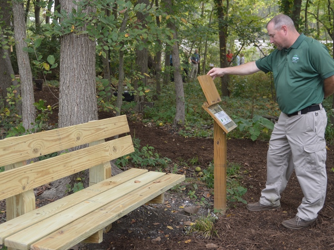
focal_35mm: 44
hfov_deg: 42.9
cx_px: 169
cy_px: 126
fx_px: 425
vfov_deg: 32.9
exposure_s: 1/50
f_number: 4
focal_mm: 26
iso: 100
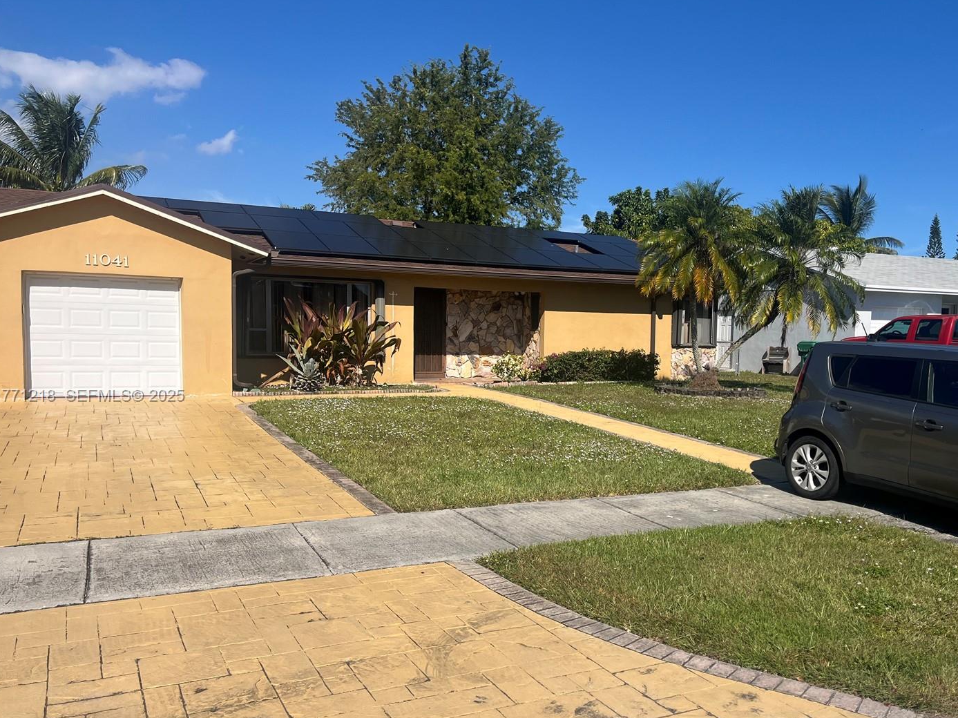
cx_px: 521
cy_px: 396
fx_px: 830
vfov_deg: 46.7
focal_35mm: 30
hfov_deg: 59.9
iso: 50
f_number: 1.6
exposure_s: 1/4854
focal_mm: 5.1
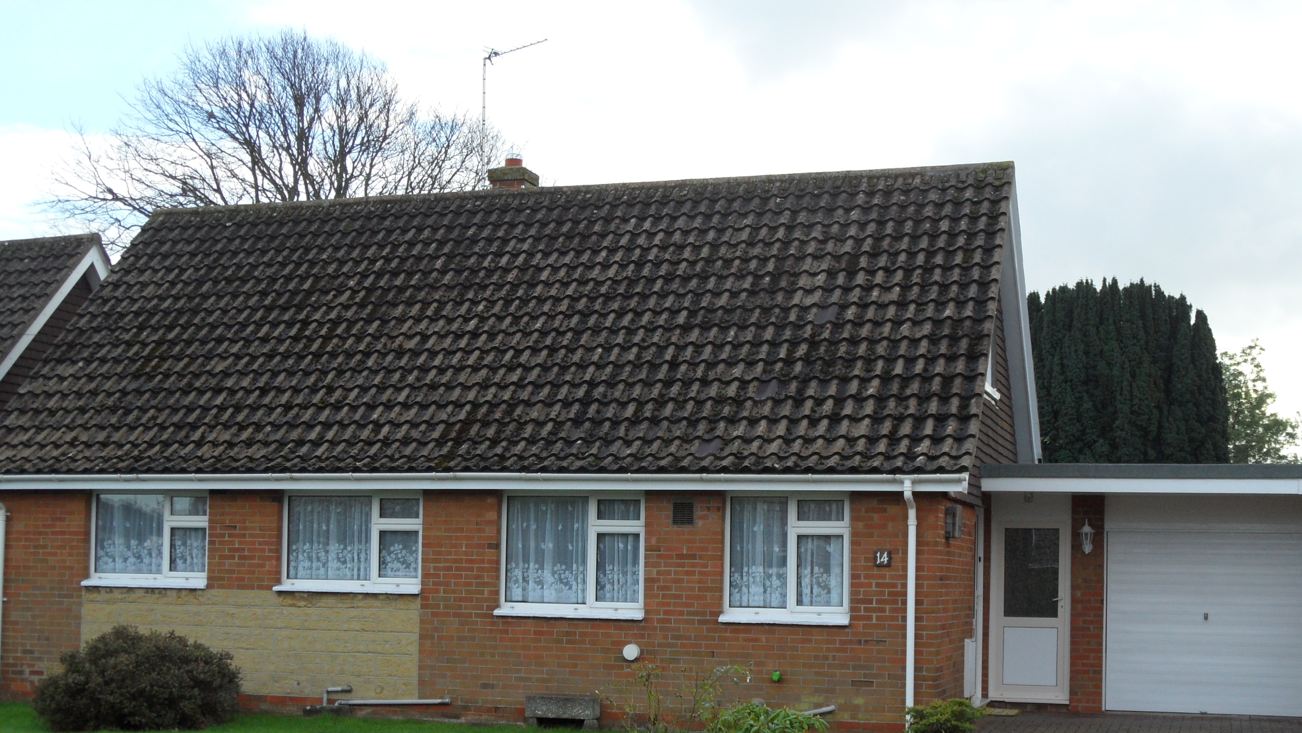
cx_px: 633
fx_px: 1657
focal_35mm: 48
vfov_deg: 24.9
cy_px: 453
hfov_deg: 42.9
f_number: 3.6
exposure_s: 1/180
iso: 80
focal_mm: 6.5
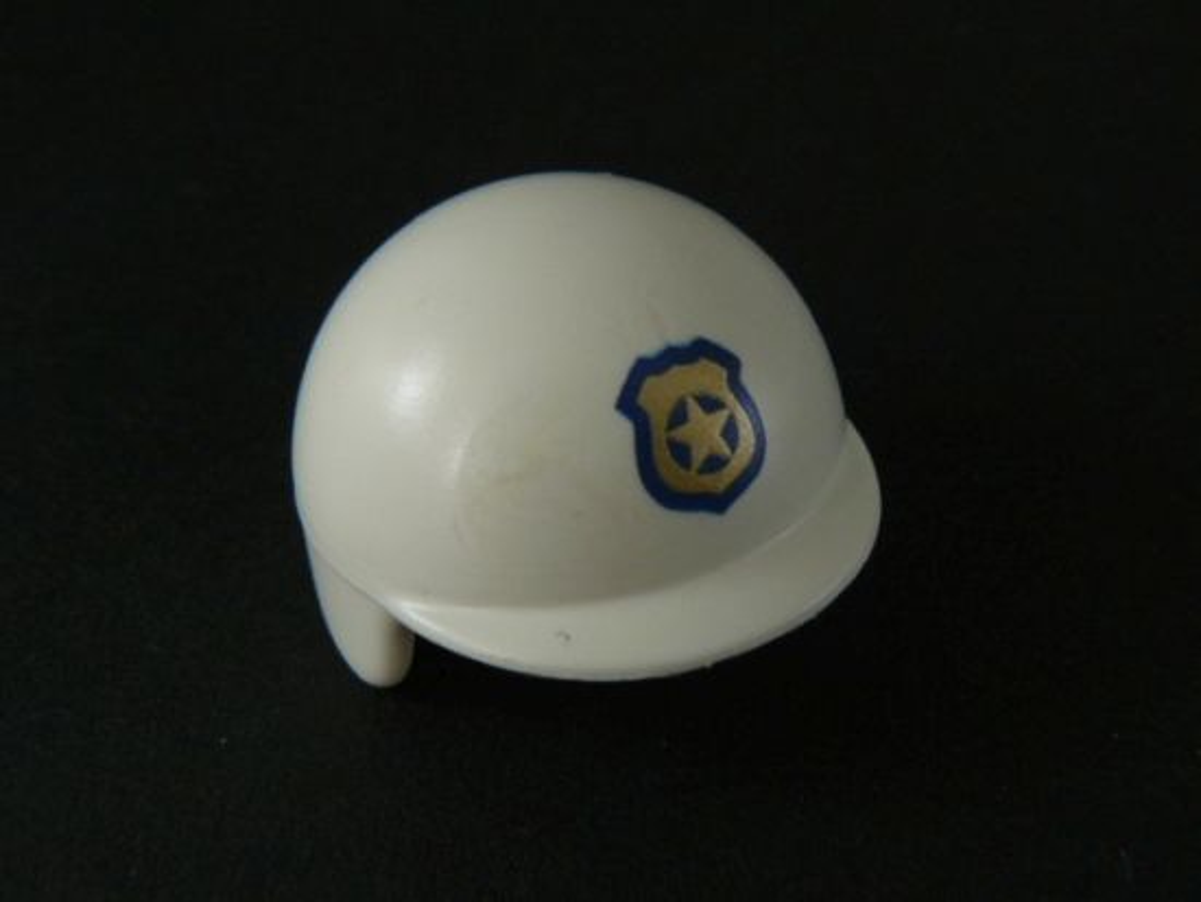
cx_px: 600
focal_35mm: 46
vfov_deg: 31.5
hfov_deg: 41.2
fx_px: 1597
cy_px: 451
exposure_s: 1/30
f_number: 4
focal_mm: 6
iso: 100
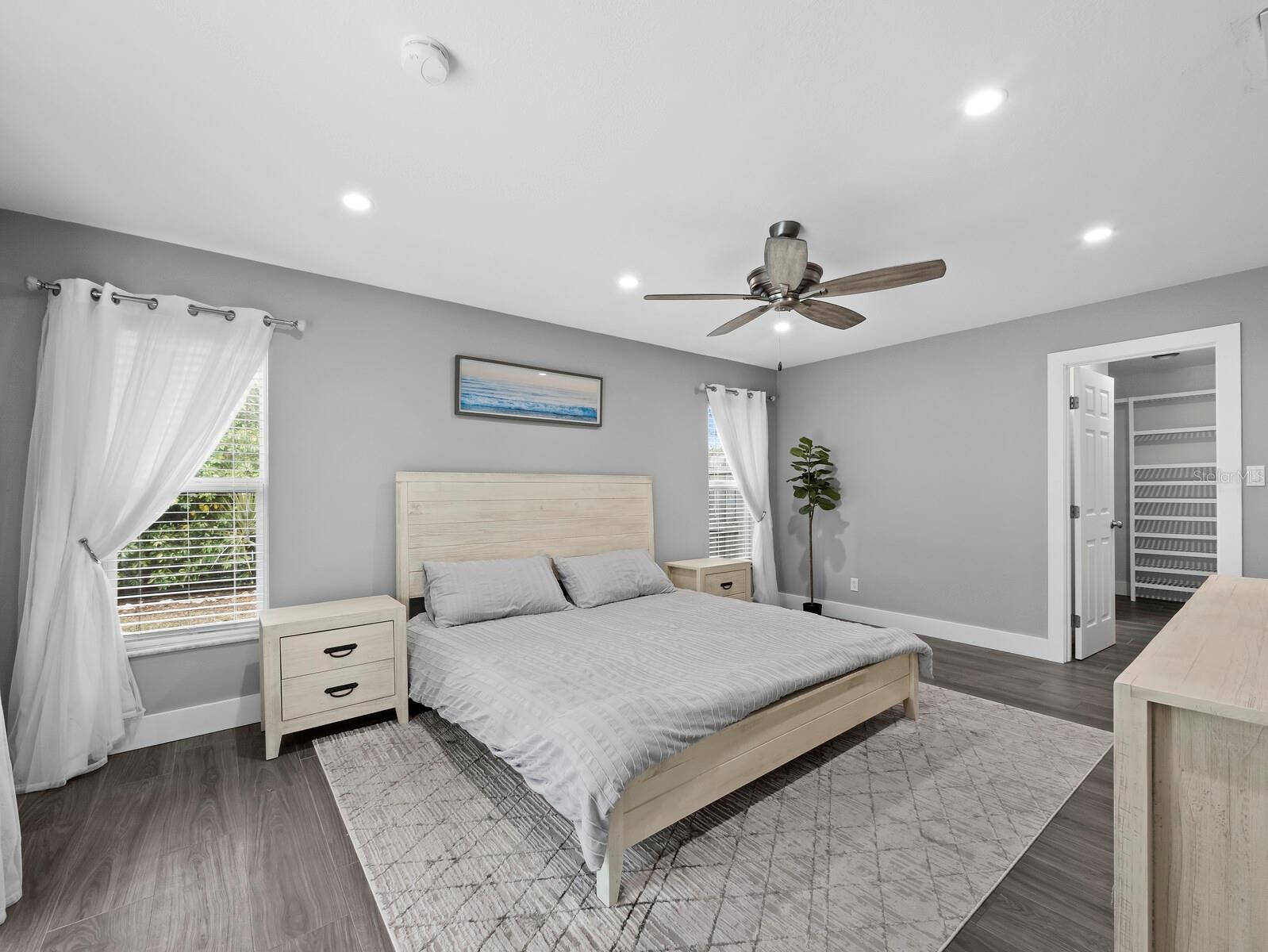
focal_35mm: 14
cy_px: 476
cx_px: 634
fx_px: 513
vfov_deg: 85.7
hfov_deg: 102.0
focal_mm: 7
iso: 250
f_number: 11
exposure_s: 1
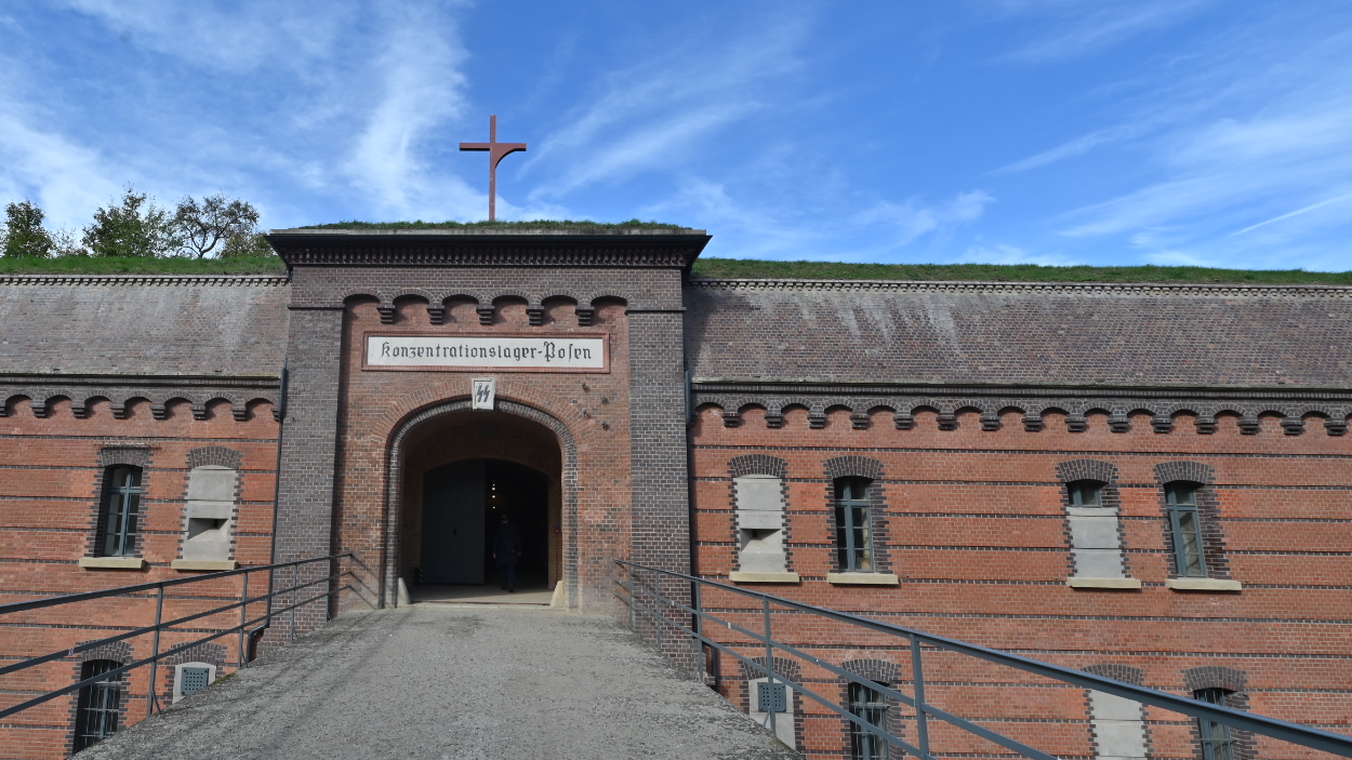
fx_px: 681
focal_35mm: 19
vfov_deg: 58.3
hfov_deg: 87.2
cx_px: 479
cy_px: 402
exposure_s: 1/200
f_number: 9
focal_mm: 14
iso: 100
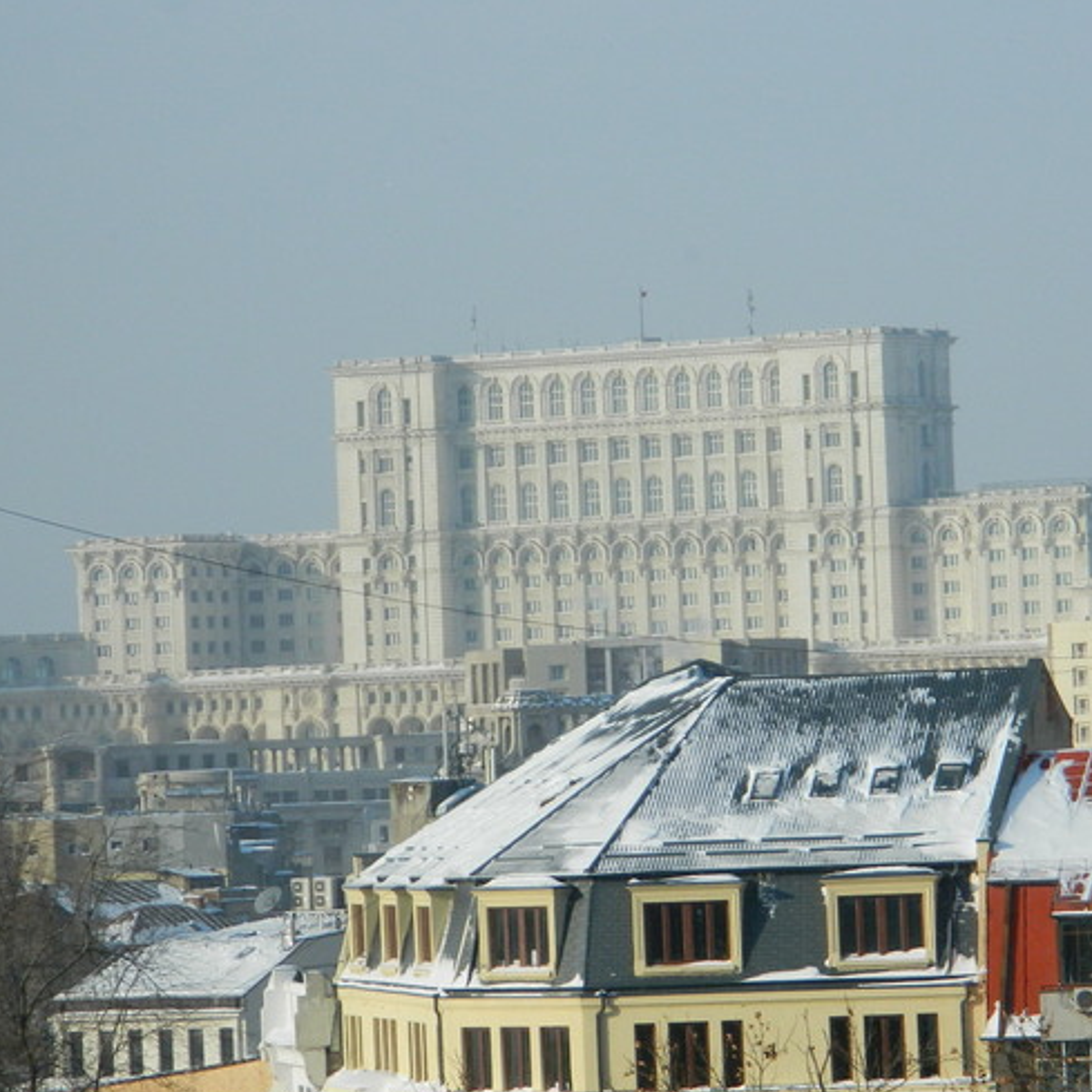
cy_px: 632
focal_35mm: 256
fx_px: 9137
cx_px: 670
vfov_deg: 6.8
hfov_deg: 6.8
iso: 80
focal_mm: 31.8
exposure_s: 1/800
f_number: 5.1
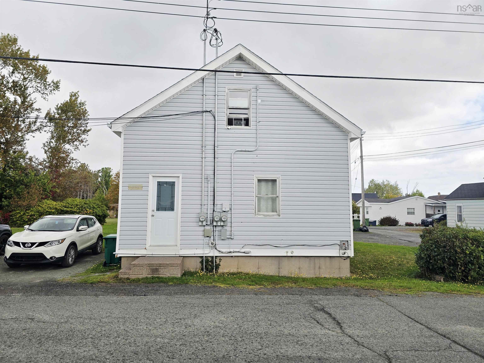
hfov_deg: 73.9
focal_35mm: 23
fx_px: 322
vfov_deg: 58.9
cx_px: 242
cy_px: 182
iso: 12
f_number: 1.7
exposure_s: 1/294
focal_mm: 6.3
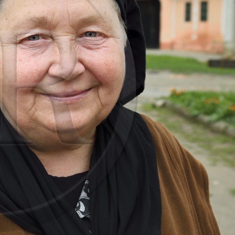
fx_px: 584
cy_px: 88
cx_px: -7
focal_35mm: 76
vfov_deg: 22.7
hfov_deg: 21.8
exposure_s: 1/200
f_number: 8
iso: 800
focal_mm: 38
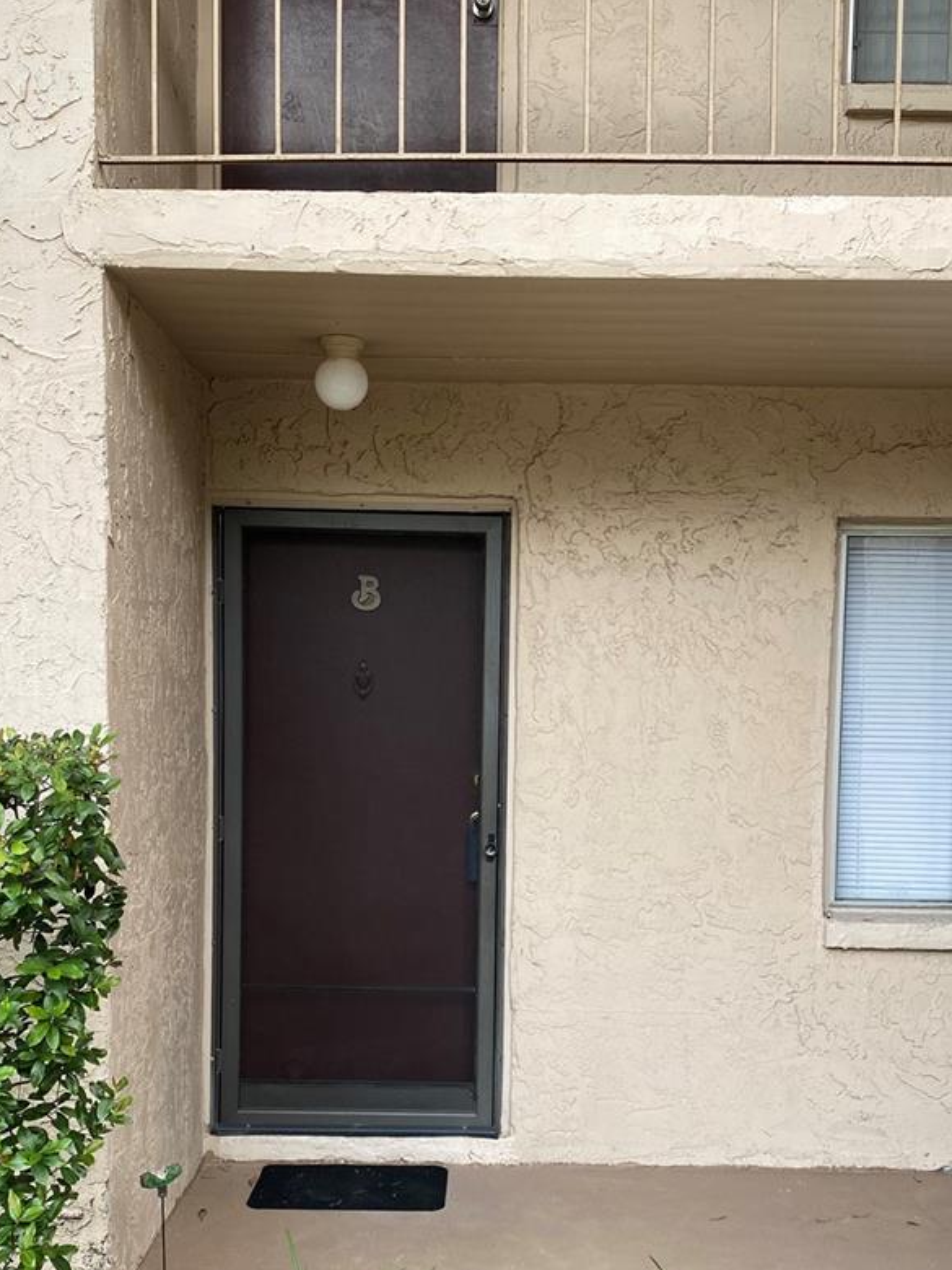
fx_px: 1467
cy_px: 814
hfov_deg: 36.0
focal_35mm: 40
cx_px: 488
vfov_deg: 46.3
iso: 32
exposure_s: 1/197
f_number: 1.8
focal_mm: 4.25
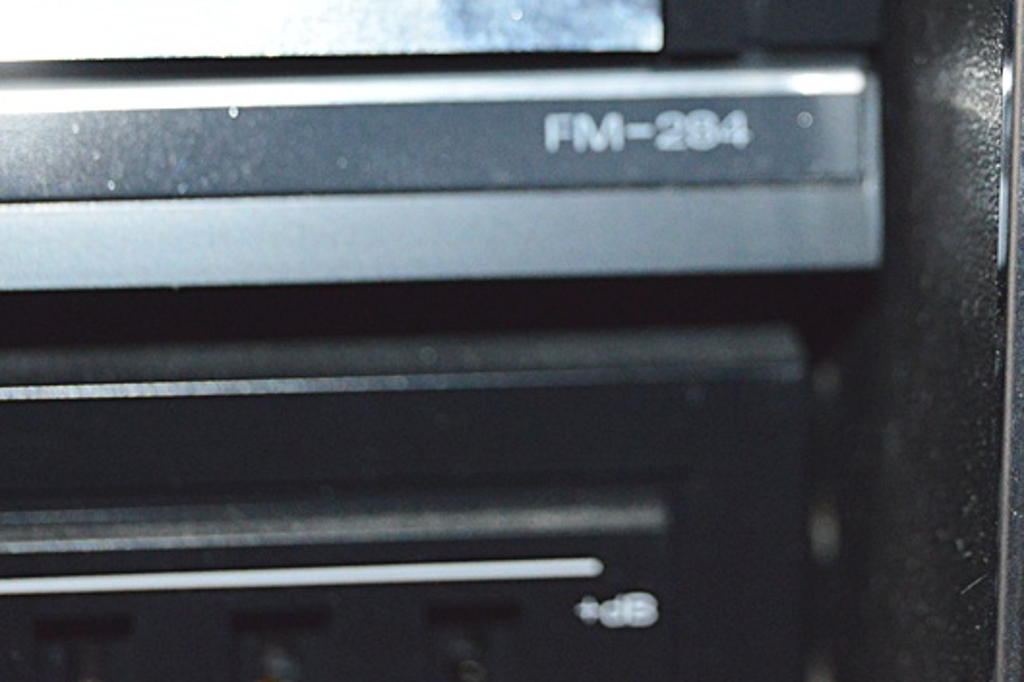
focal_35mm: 156
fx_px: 4433
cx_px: 788
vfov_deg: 8.8
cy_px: 51
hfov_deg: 13.1
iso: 1800
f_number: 5.6
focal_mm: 55
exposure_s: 1/60
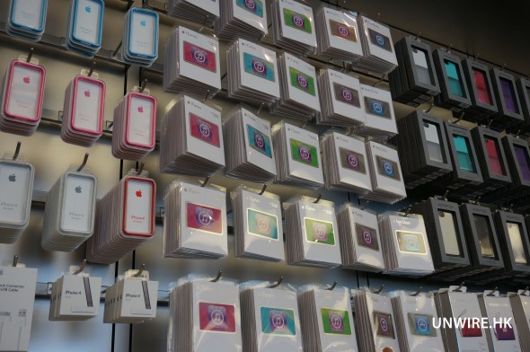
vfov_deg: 34.1
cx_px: 265
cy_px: 176
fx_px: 574
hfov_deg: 49.6
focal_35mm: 39
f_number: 4.5
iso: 400
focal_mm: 26
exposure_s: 1/160
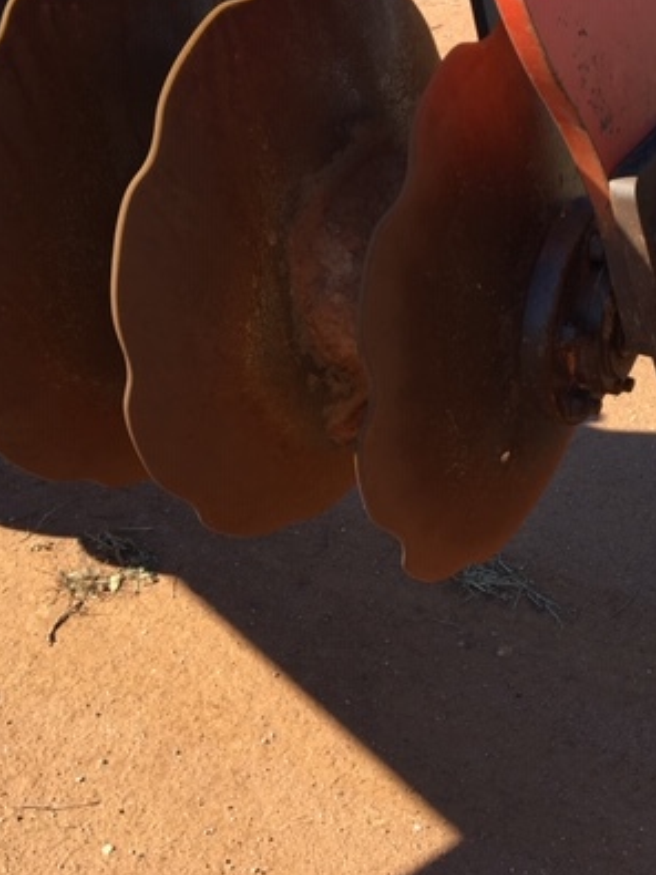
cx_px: 554
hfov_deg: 29.9
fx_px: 1188
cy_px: 357
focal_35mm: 47
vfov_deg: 40.3
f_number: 2.2
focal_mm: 4.15
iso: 25
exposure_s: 1/425
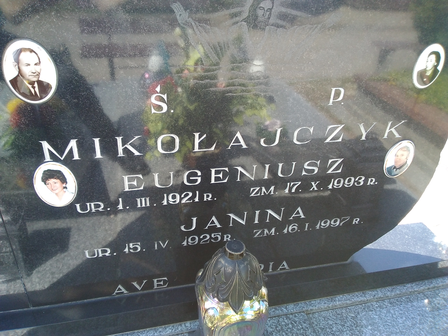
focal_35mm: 29
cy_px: 168
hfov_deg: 61.7
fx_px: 375
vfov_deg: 48.2
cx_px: 224
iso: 101
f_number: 2.4
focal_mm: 2.39
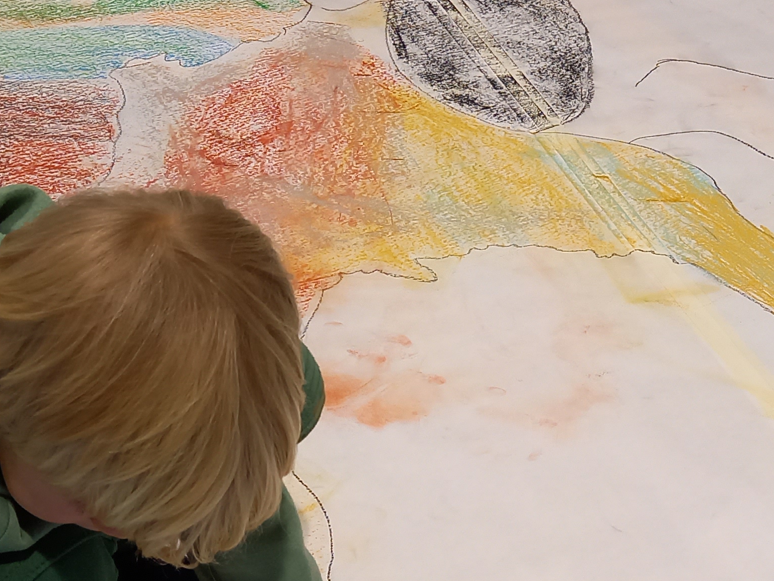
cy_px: 462
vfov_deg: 22.3
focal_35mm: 65
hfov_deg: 29.4
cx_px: 581
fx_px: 1454
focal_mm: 4.65
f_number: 1.8
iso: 125
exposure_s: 1/49
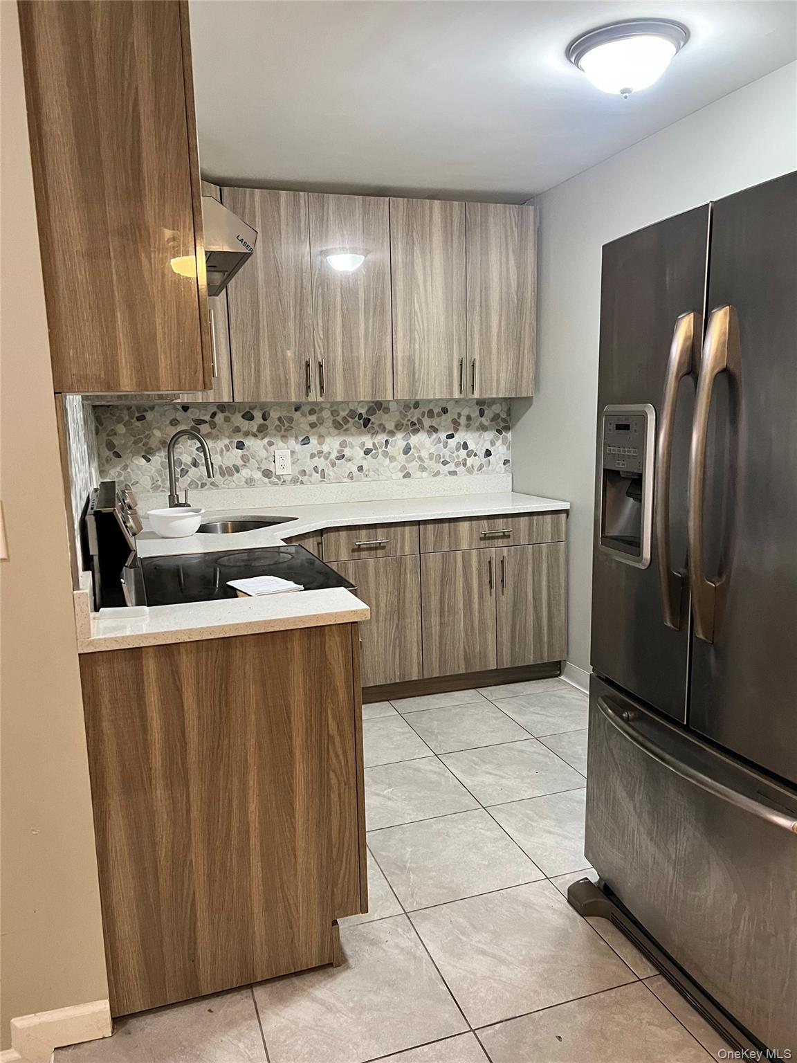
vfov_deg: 67.3
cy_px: 532
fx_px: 798
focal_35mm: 26
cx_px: 398
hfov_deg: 53.1
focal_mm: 5.7
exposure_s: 1/60
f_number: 1.5
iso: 250
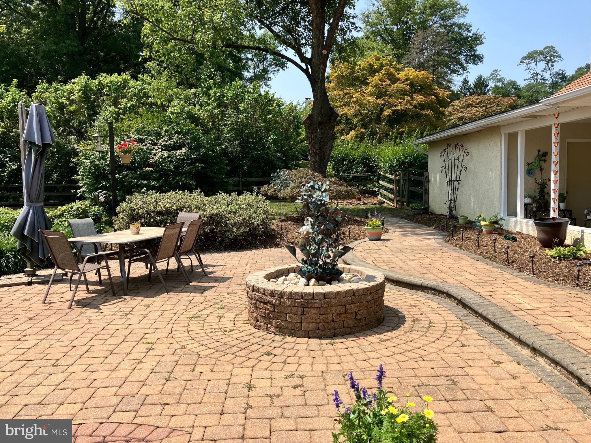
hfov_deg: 63.4
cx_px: 296
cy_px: 222
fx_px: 478
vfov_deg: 49.7
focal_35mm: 28
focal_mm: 3.99
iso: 32
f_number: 1.8
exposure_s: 1/1245
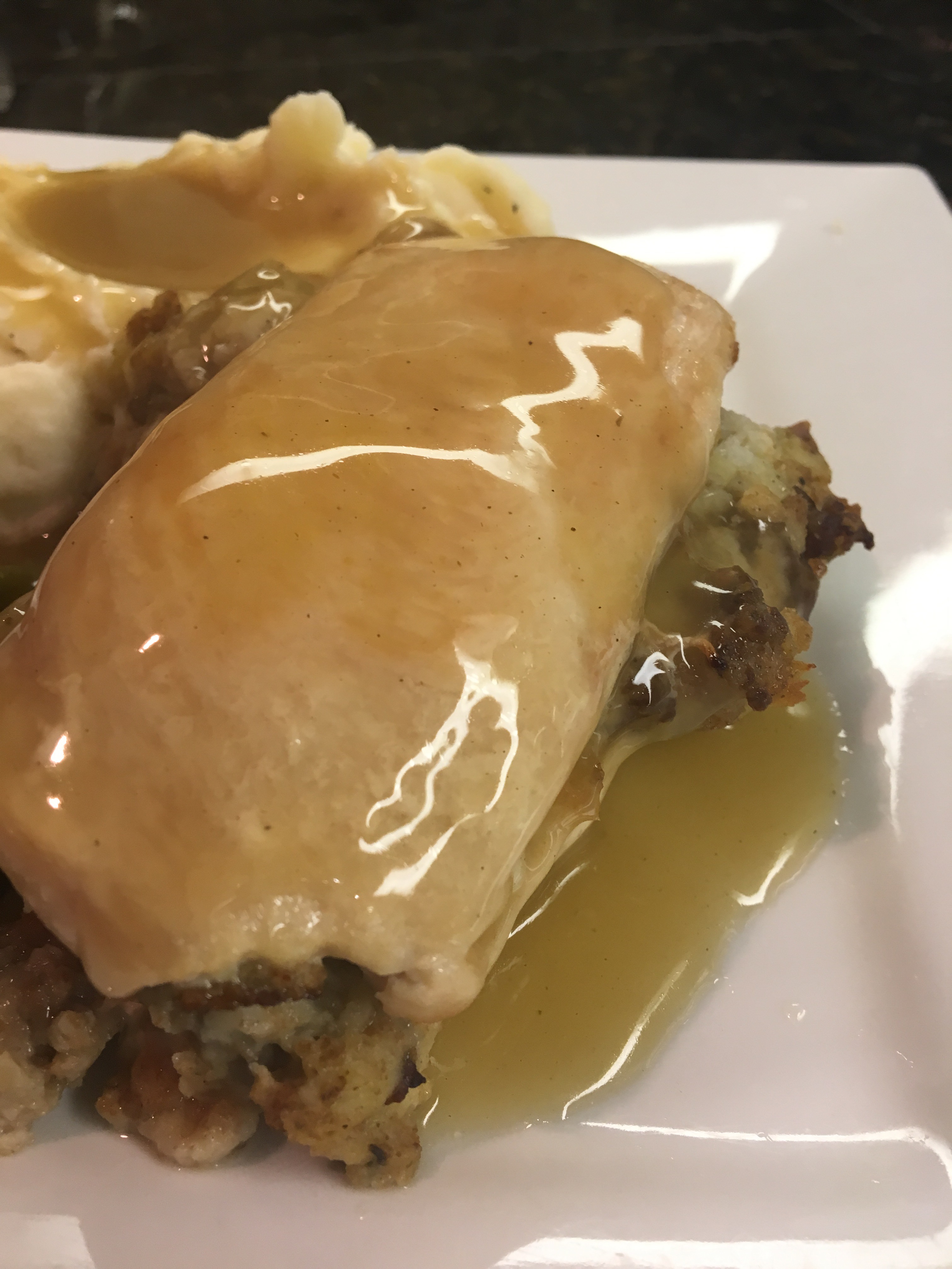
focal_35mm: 29
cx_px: 476
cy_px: 634
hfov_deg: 48.2
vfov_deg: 61.7
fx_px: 1063
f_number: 2.2
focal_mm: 4.15
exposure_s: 1/30
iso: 50
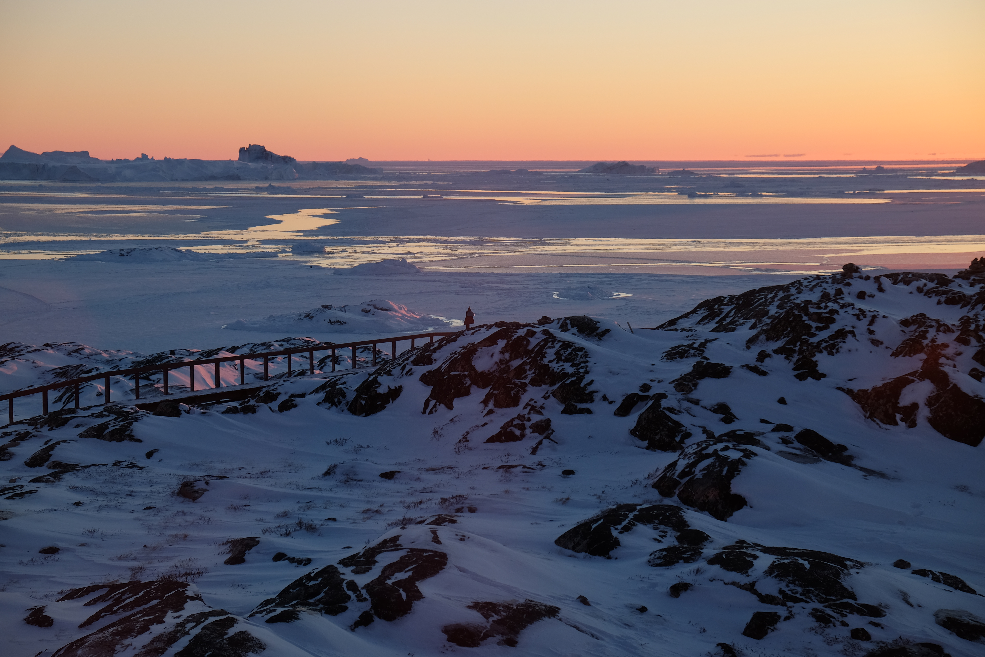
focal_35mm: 83
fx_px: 2271
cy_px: 328
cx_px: 492
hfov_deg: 24.5
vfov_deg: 16.5
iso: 400
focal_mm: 55
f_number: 5.6
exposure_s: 1/240
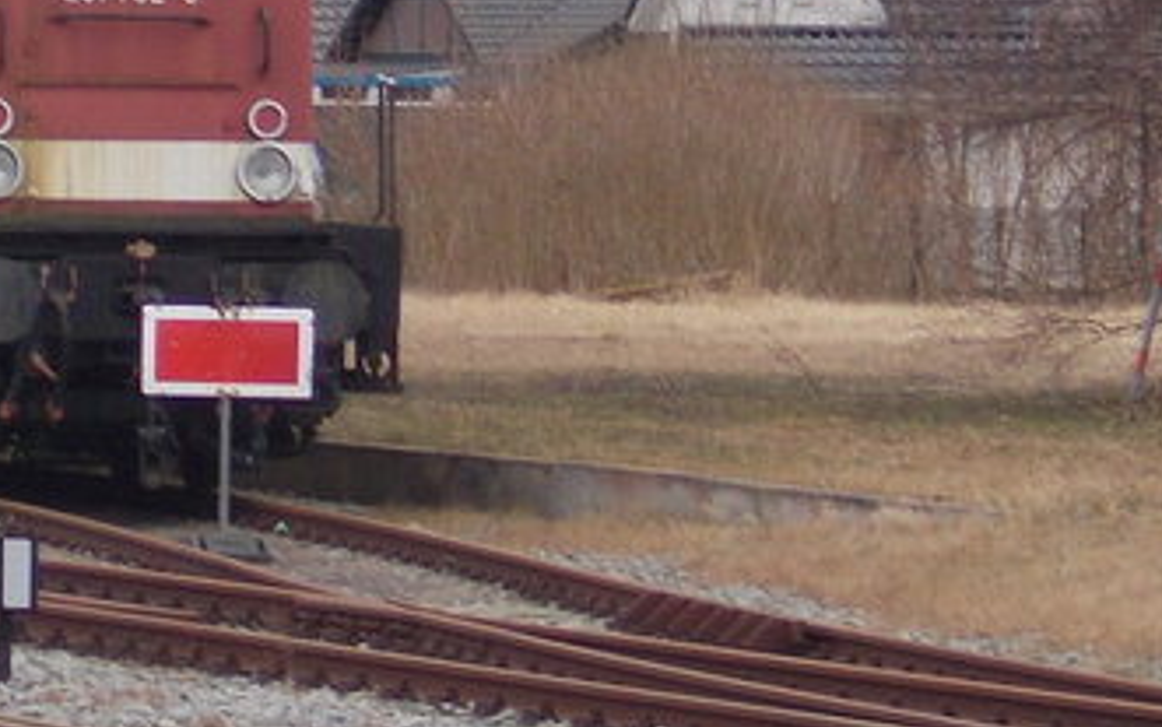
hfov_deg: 4.2
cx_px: -74
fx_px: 15837
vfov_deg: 2.6
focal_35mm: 500
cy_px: -14
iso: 80
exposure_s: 1/100
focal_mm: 23
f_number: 6.5
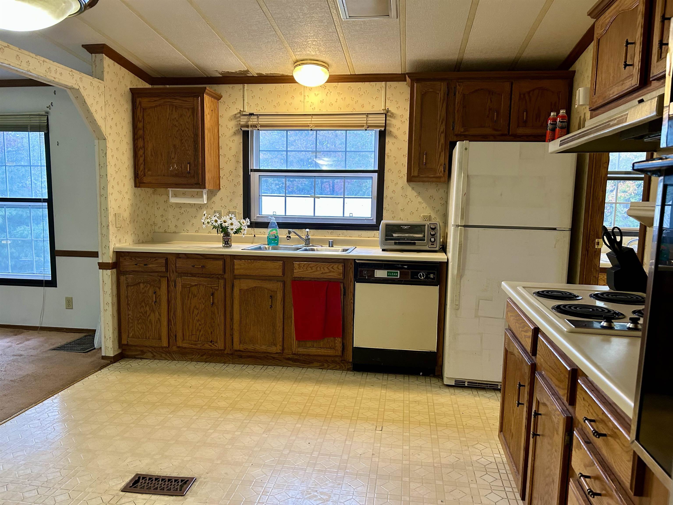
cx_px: 336
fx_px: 505
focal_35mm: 26
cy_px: 252
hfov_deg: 67.3
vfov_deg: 53.1
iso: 200
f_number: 1.5
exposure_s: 1/60
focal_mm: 5.7
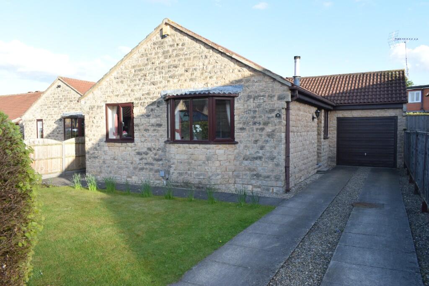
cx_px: 214
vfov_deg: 47.9
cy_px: 143
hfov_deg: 67.4
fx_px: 322
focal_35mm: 27
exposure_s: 1/160
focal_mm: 18
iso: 800
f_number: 13
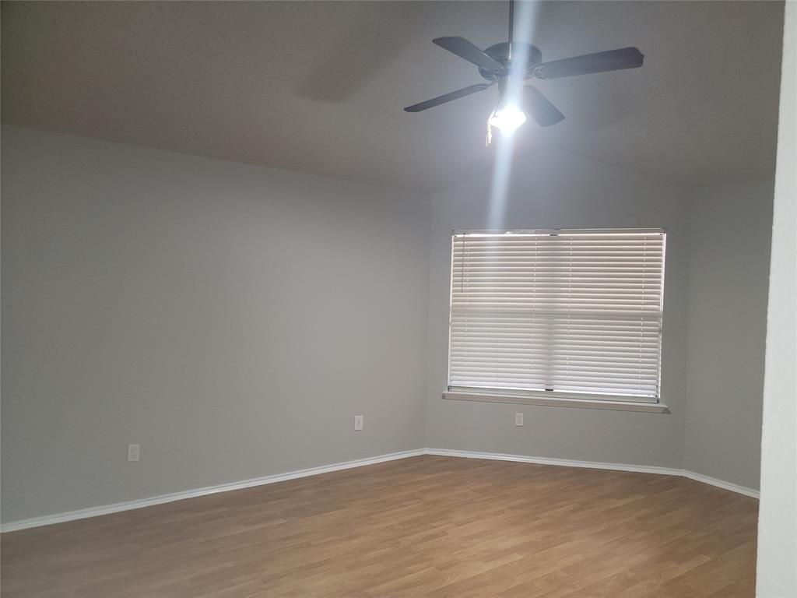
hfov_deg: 71.6
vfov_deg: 56.8
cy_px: 299
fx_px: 553
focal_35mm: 24
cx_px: 398
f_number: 1.8
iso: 125
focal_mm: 6.7
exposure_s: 1/17.2
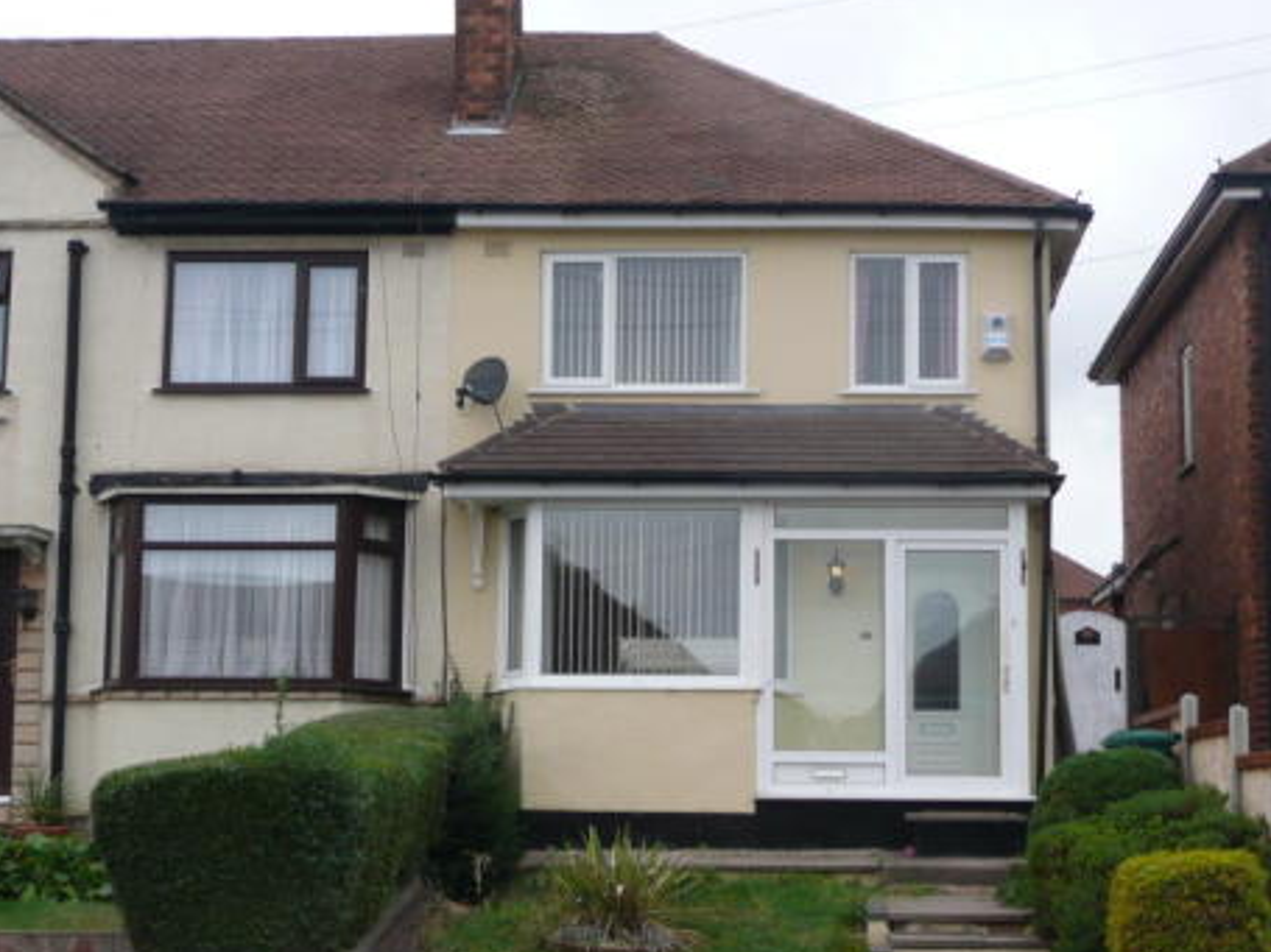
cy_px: 551
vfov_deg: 22.9
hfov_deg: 30.2
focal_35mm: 64
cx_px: 747
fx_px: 2349
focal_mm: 8.2
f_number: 4.2
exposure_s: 1/80
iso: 100
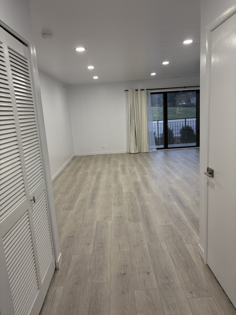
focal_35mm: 26
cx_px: 118
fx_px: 236
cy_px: 158
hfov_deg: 53.1
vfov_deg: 67.3
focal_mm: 5.96
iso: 125
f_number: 1.6
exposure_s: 1/134
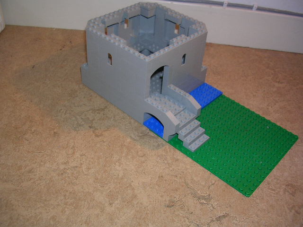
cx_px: 152
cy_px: 114
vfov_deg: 37.7
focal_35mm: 38
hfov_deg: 49.0
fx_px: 333
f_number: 2.8
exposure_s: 1/60.1
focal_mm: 5.8
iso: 50
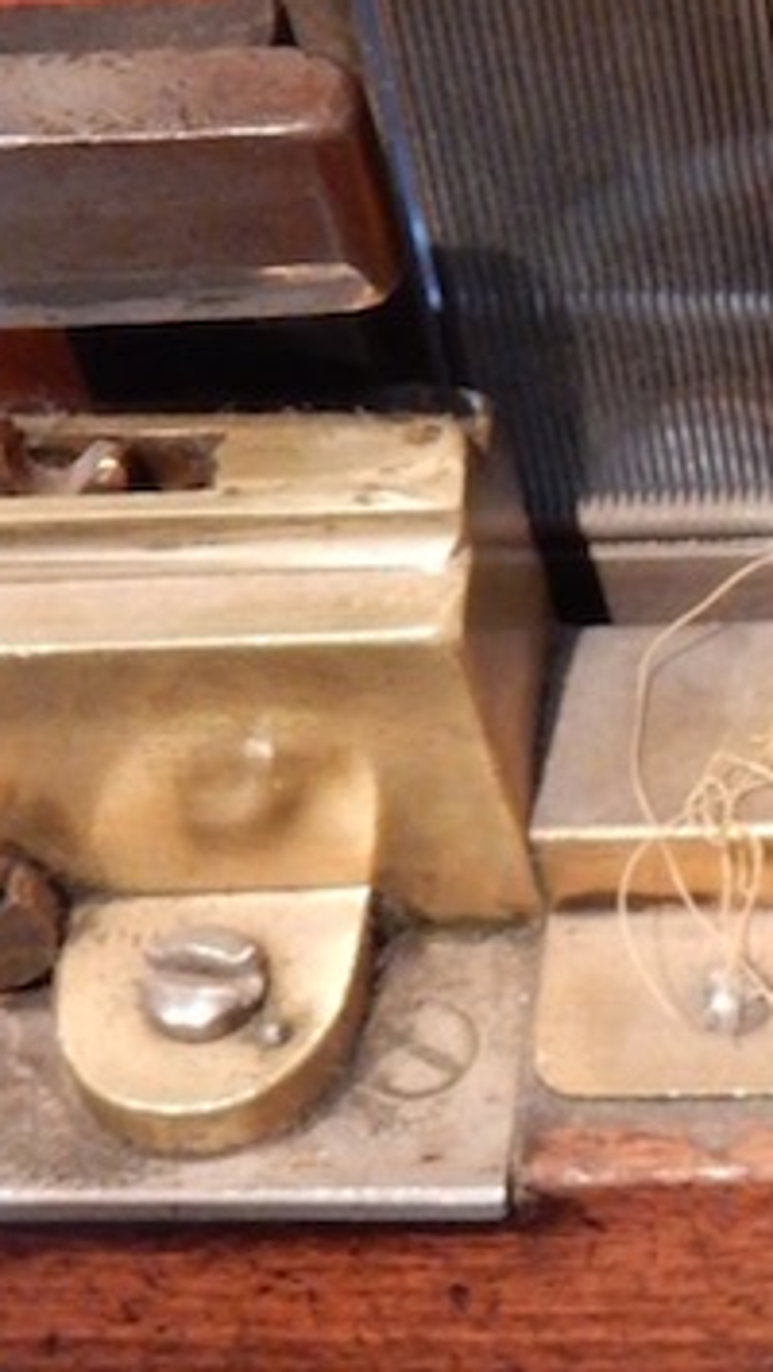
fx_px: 4113
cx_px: 1183
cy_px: 1314
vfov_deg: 18.5
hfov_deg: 10.4
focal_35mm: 113
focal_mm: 6.4
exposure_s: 1/8
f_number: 4
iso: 500
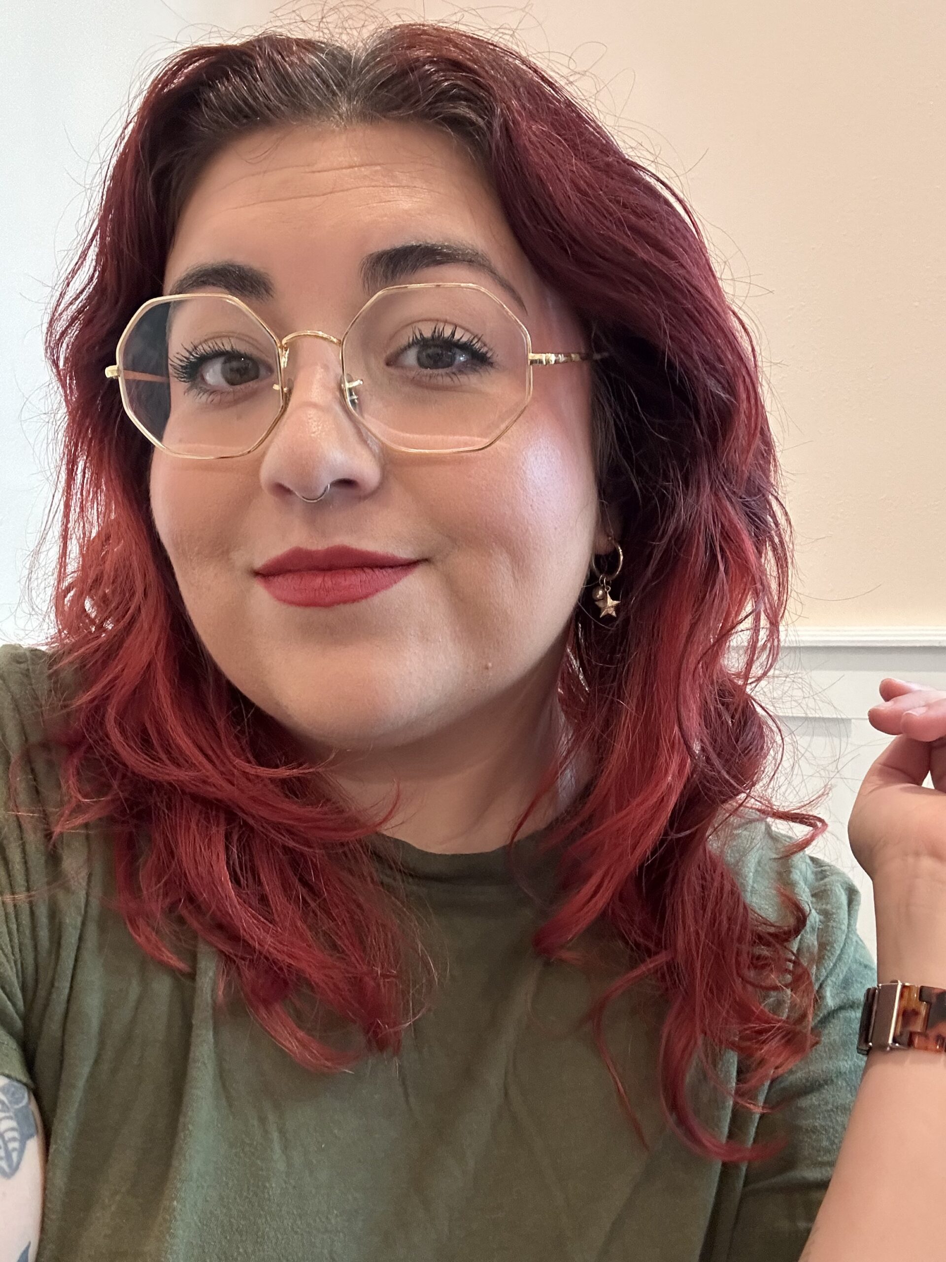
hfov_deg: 46.8
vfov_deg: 60.0
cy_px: 631
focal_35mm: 30
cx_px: 473
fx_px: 1093
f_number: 1.9
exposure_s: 1/60
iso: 320
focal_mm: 2.69
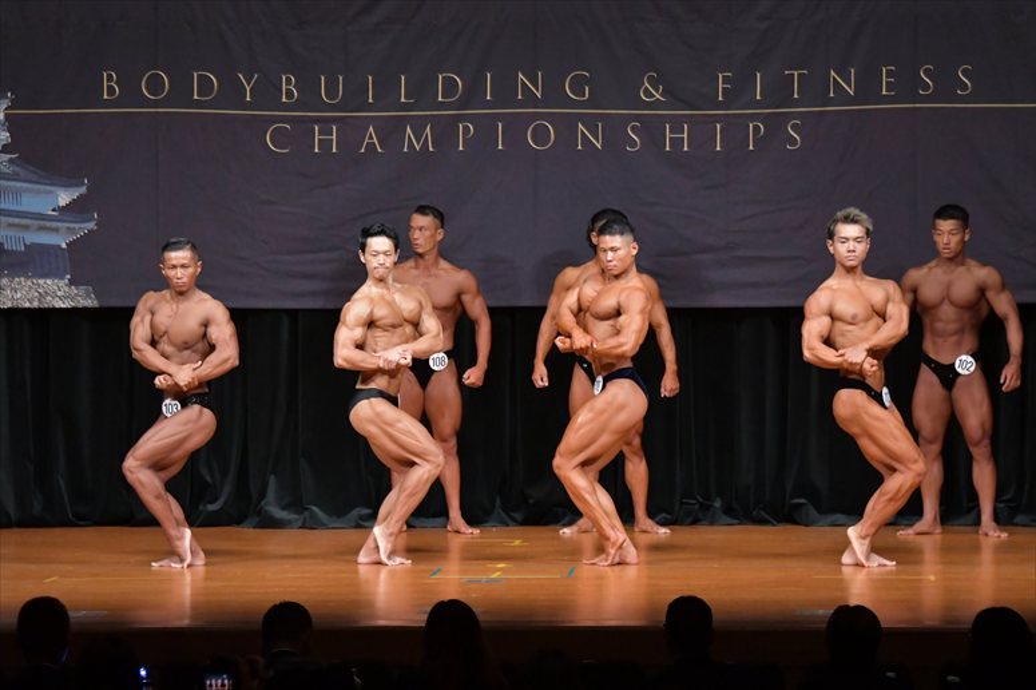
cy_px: 345
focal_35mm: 174
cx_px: 518
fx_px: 5005
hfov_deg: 11.8
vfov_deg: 7.9
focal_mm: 116
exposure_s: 1/400
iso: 5000
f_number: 5.6
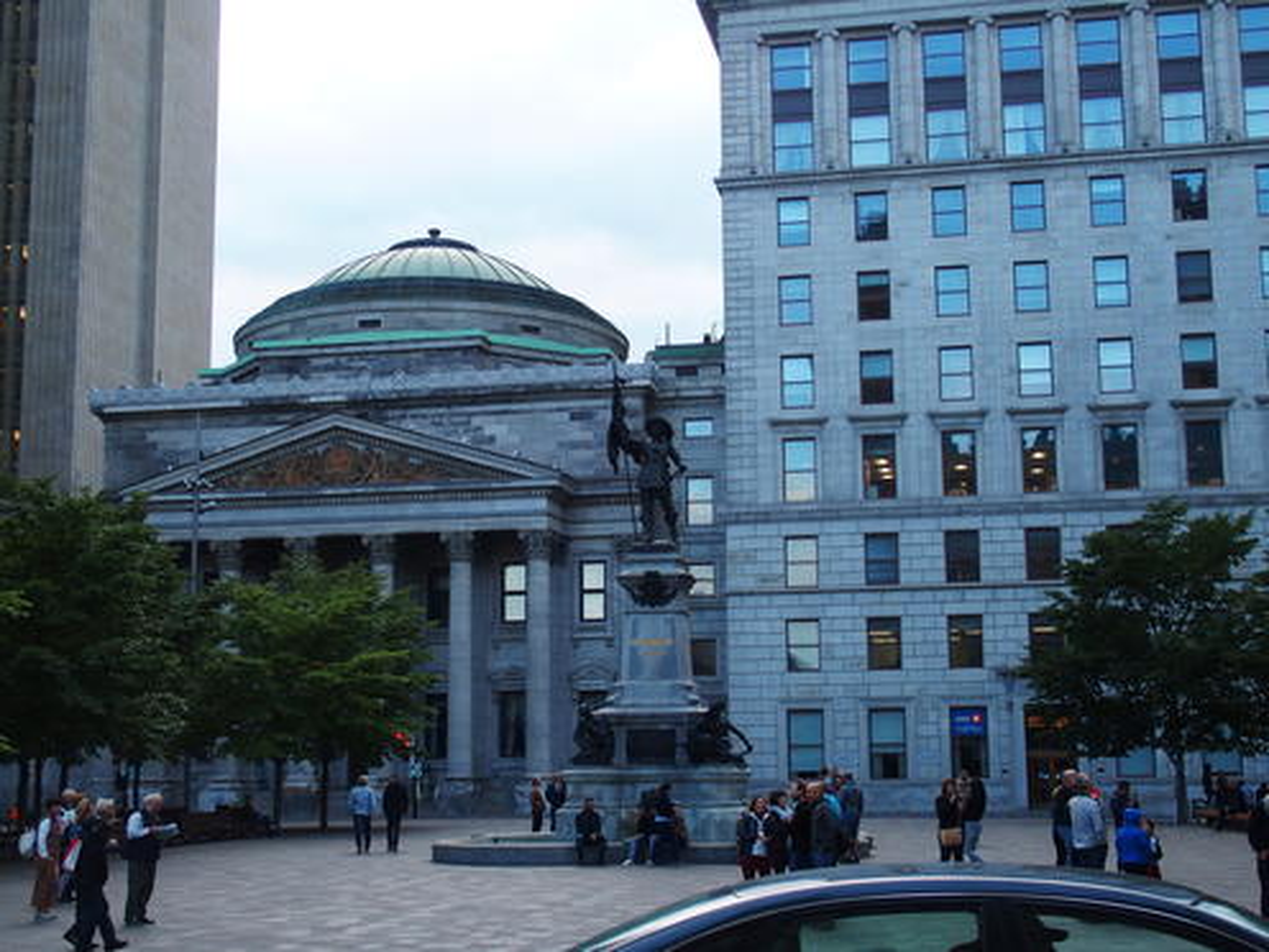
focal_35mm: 50
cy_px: 476
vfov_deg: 29.1
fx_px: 1833
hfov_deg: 38.2
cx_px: 634
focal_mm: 10.8
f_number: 2.8
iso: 100
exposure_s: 1/125
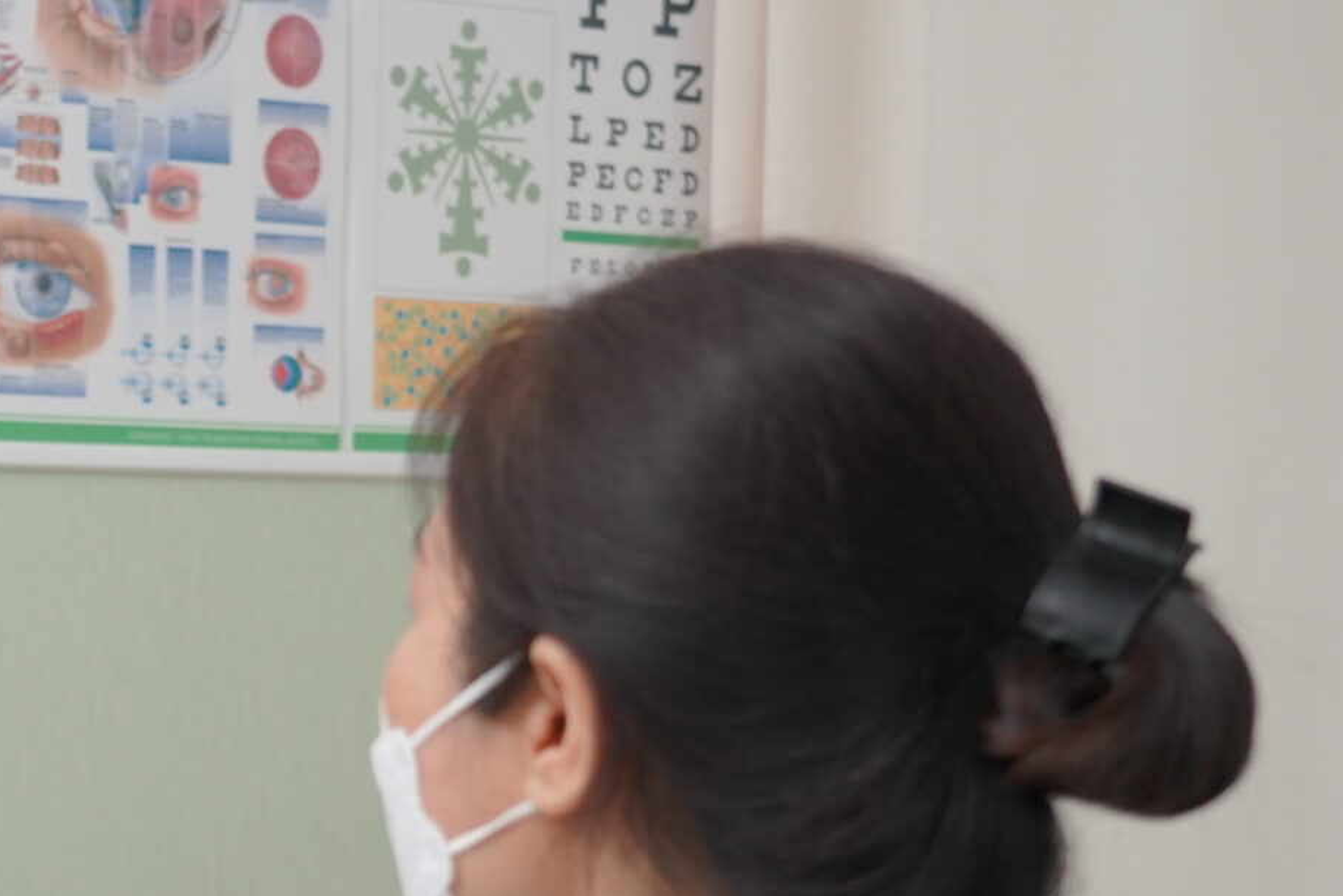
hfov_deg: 20.6
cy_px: 969
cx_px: -79
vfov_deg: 14.1
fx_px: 3544
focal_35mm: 95
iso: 1250
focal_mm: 34
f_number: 4
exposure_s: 1/160
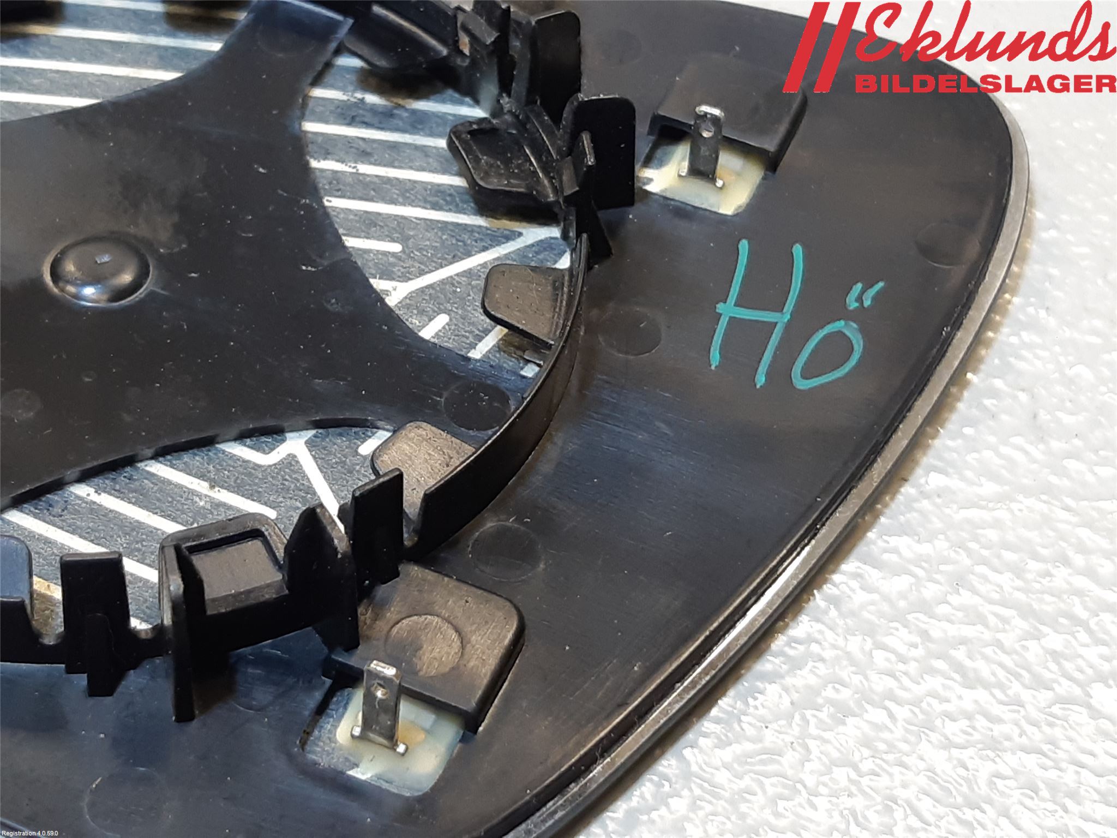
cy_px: 419
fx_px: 839
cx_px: 558
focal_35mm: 26
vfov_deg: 53.1
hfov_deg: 67.3
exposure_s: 1/50
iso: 100
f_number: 1.7
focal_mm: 3.93
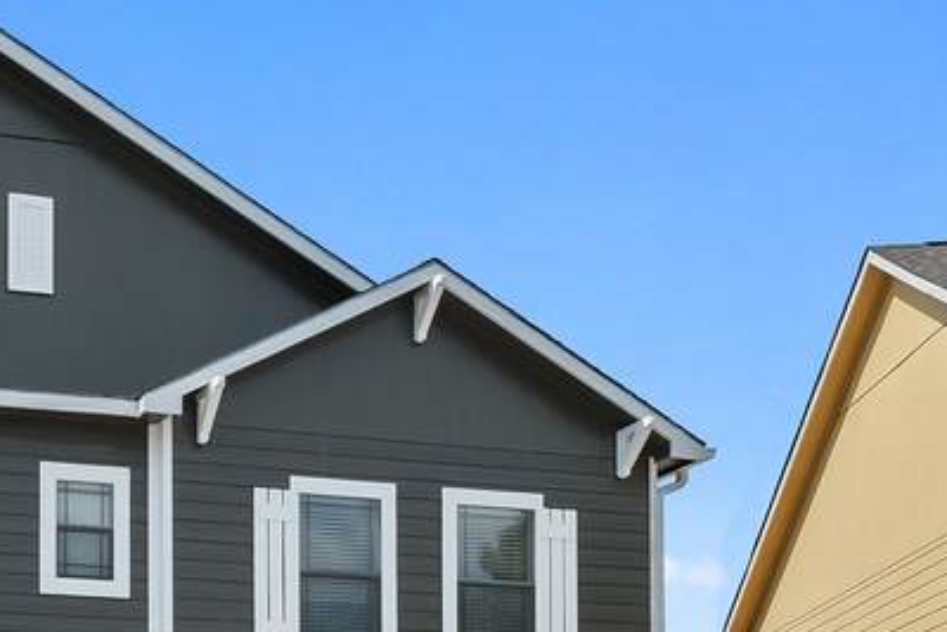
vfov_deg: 25.4
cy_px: 752
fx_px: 1263
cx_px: 9
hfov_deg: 37.0
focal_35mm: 48
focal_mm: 10
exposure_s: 1/340
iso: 320
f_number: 7.1
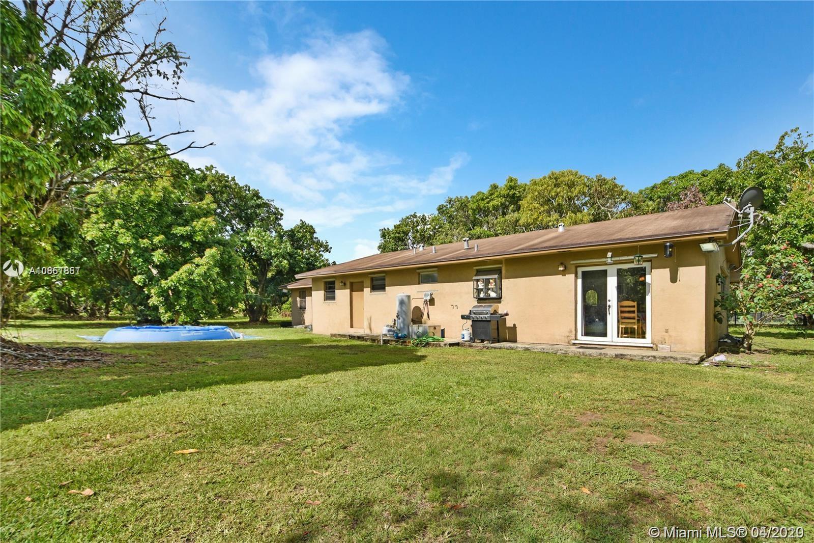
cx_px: 407
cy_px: 272
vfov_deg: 77.3
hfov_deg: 100.4
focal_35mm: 15
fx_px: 339
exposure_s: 1/1000
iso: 250
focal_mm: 10
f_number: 4.5
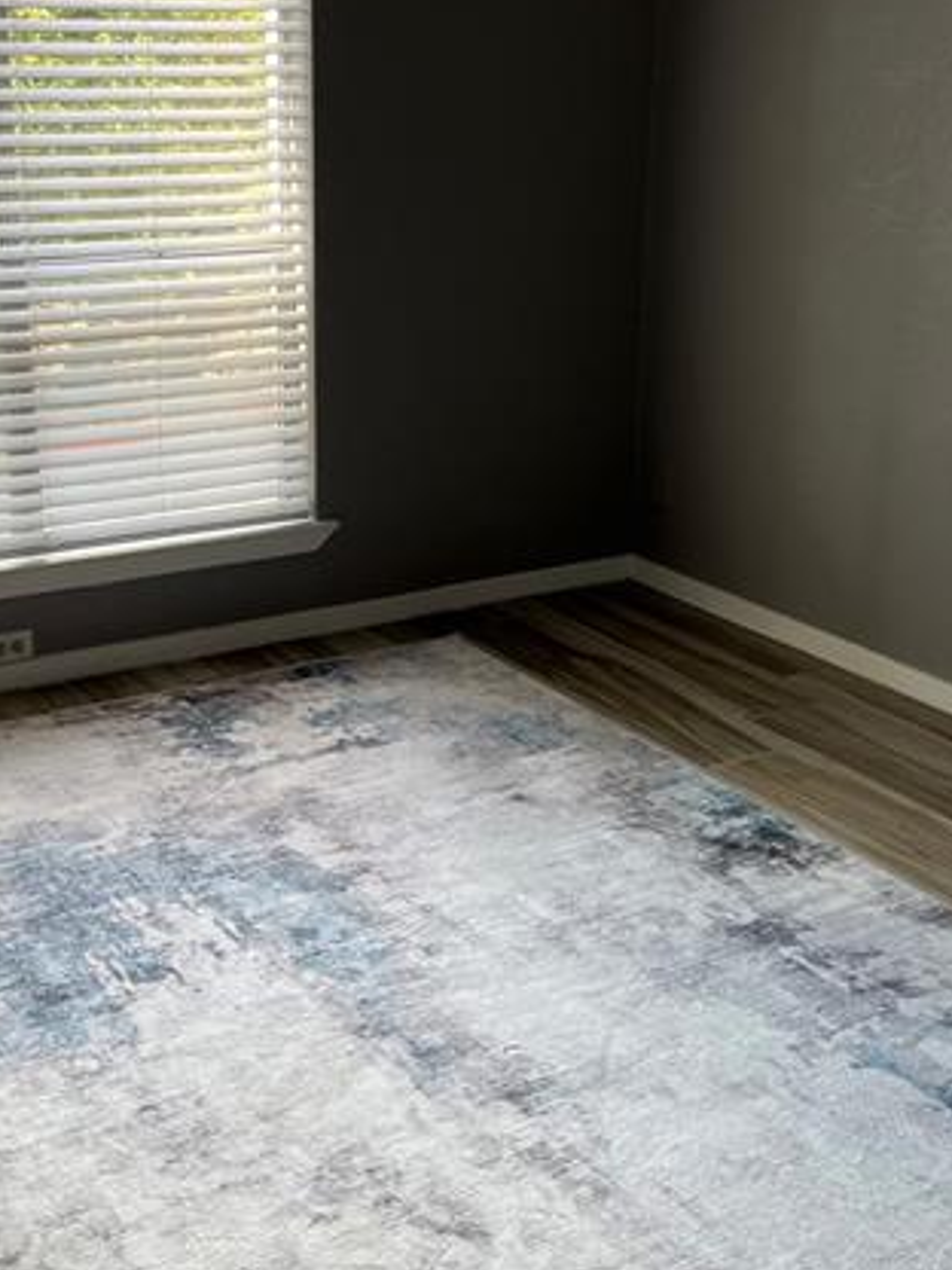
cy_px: 598
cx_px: 381
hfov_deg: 30.2
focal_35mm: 48
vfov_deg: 39.6
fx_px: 1760
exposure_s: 1/121
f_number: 1.6
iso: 50
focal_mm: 5.1
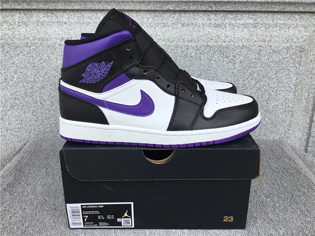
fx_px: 282
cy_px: 118
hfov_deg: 58.4
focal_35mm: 31
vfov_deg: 45.4
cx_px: 158
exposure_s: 1/405
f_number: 2.4
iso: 25
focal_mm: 3.3
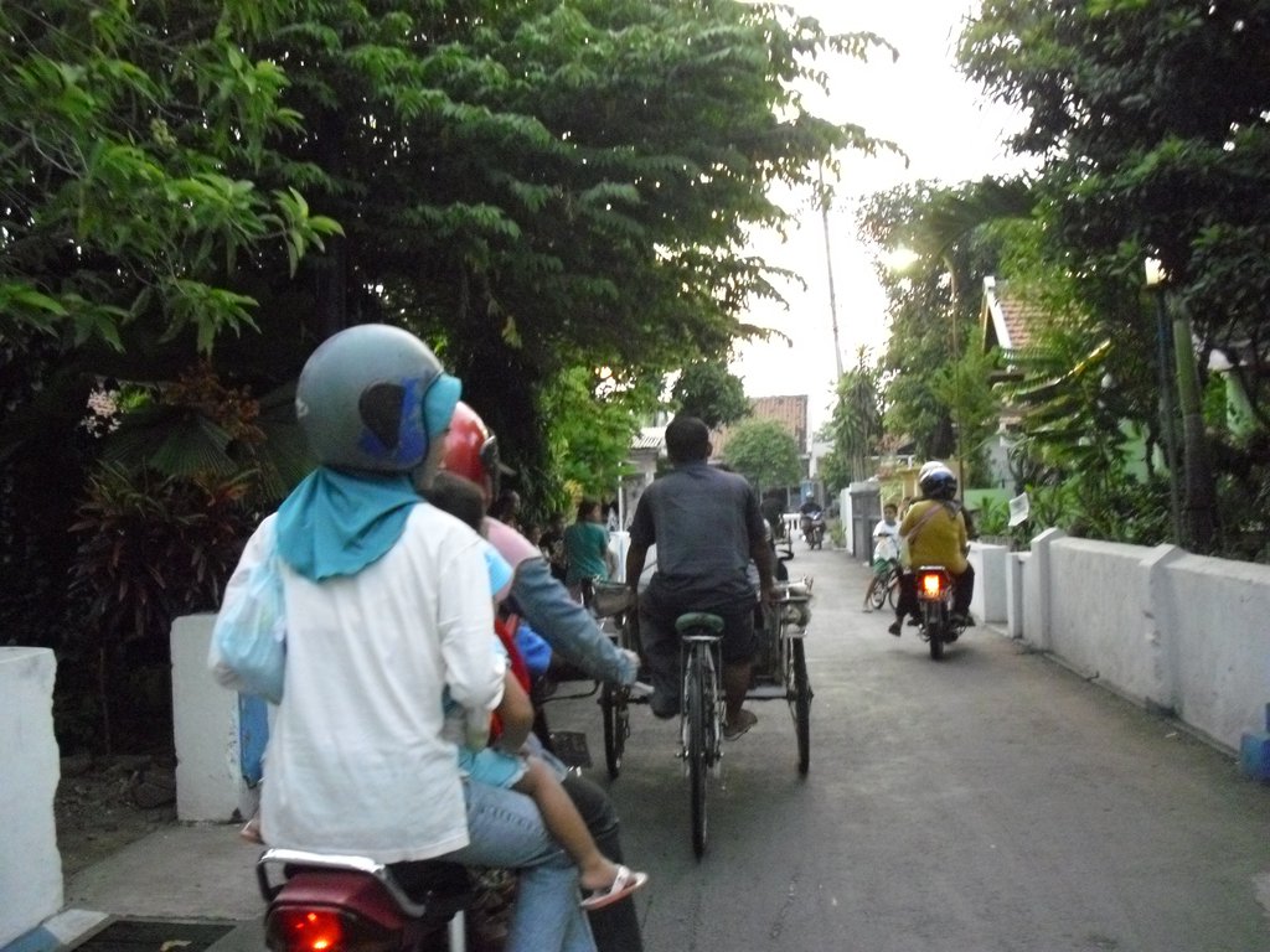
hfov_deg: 49.0
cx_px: 635
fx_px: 1394
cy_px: 476
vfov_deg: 37.7
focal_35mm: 38
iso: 800
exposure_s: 1/125
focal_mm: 6.2
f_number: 2.8
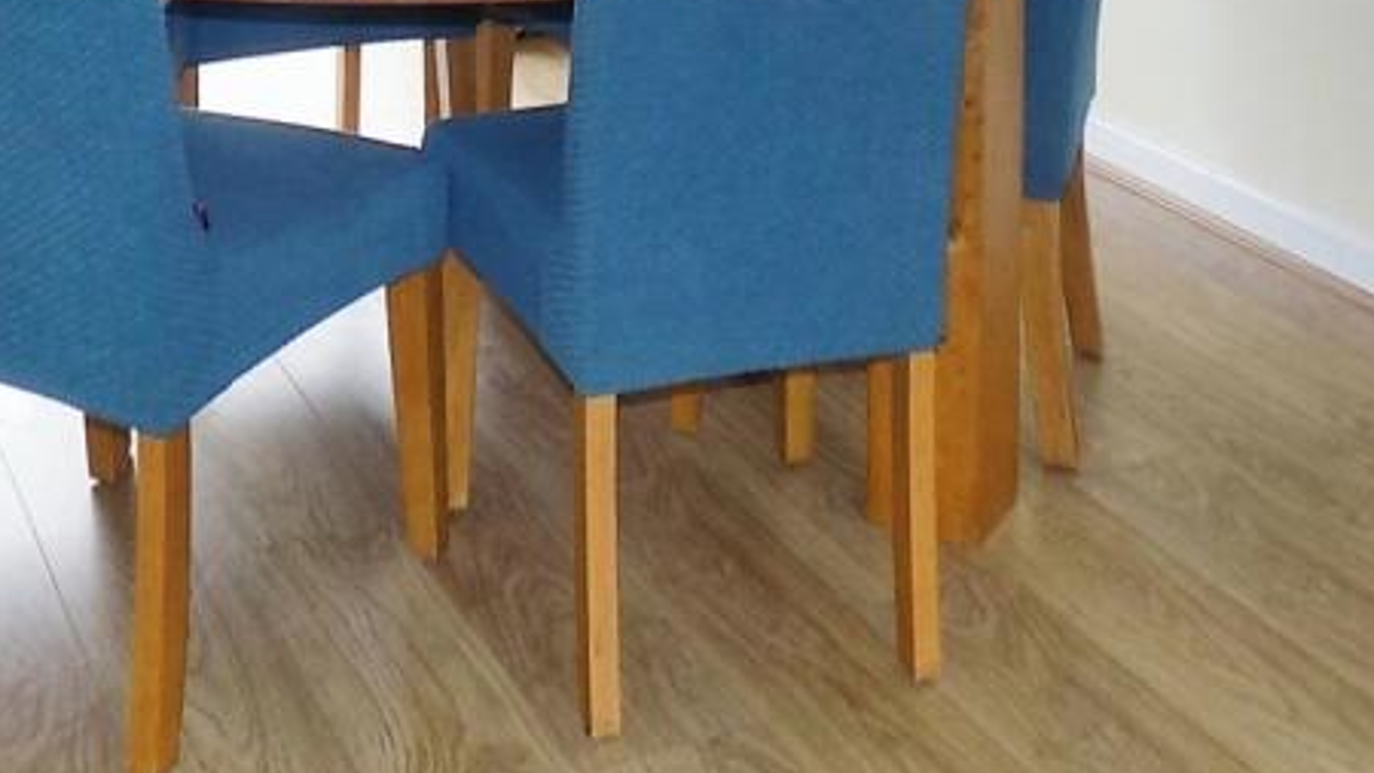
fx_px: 2076
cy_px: -95
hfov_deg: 36.6
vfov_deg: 20.1
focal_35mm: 57
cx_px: 623
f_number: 3.1
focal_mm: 4
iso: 80
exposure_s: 1/40
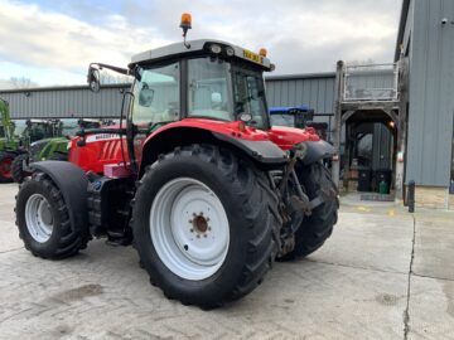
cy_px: 170
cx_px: 227
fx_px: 380
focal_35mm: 29
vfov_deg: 48.2
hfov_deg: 61.7
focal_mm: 3
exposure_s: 1/122
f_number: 1.8
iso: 40
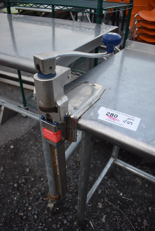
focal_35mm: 27
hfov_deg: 48.0
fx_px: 174
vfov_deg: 67.3
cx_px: 78
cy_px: 116
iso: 400
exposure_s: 1/250
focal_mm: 18
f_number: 4
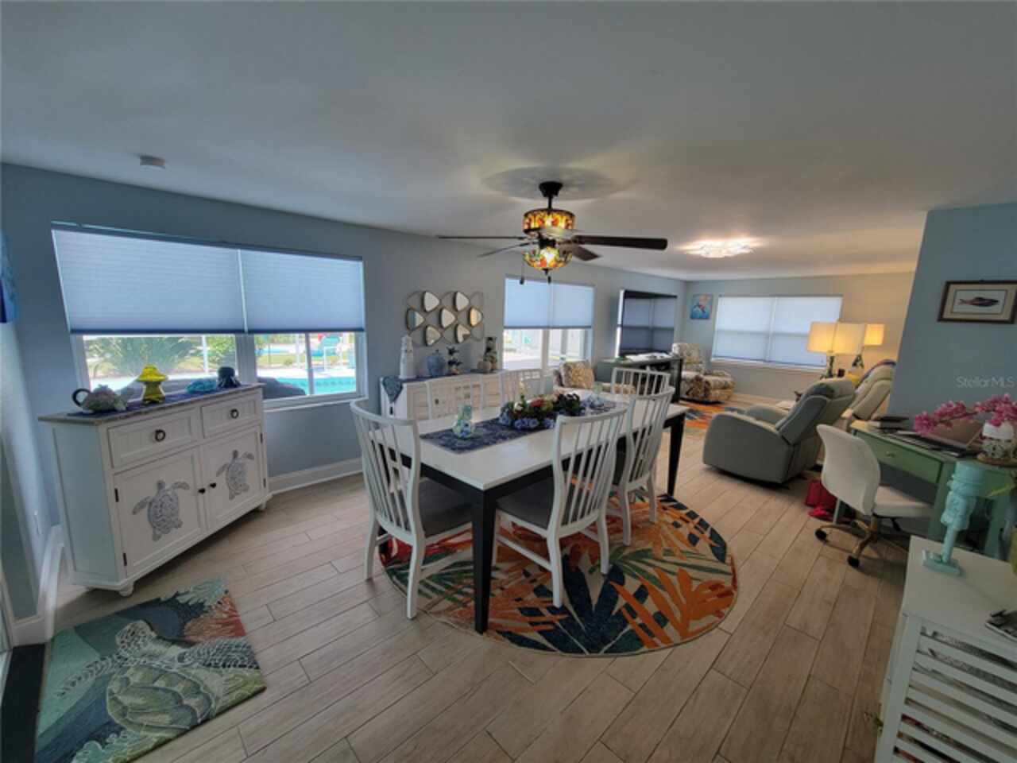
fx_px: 382
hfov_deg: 106.2
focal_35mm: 13
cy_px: 382
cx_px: 508
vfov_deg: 89.9
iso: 64
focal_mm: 2.2
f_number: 2.2
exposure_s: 1/60
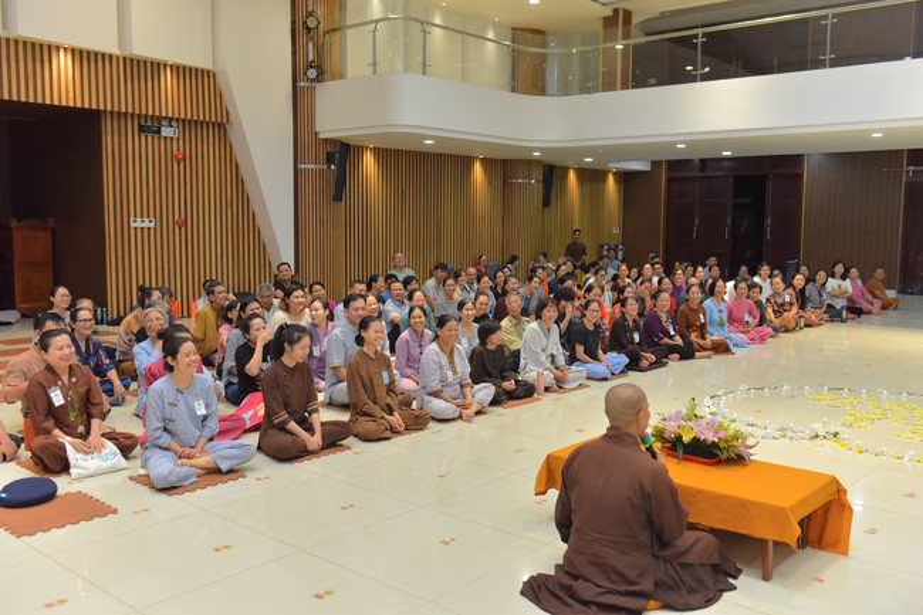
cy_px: 308
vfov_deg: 41.1
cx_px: 462
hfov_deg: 58.7
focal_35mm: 32
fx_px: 820
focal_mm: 32
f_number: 4
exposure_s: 1/125
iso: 800
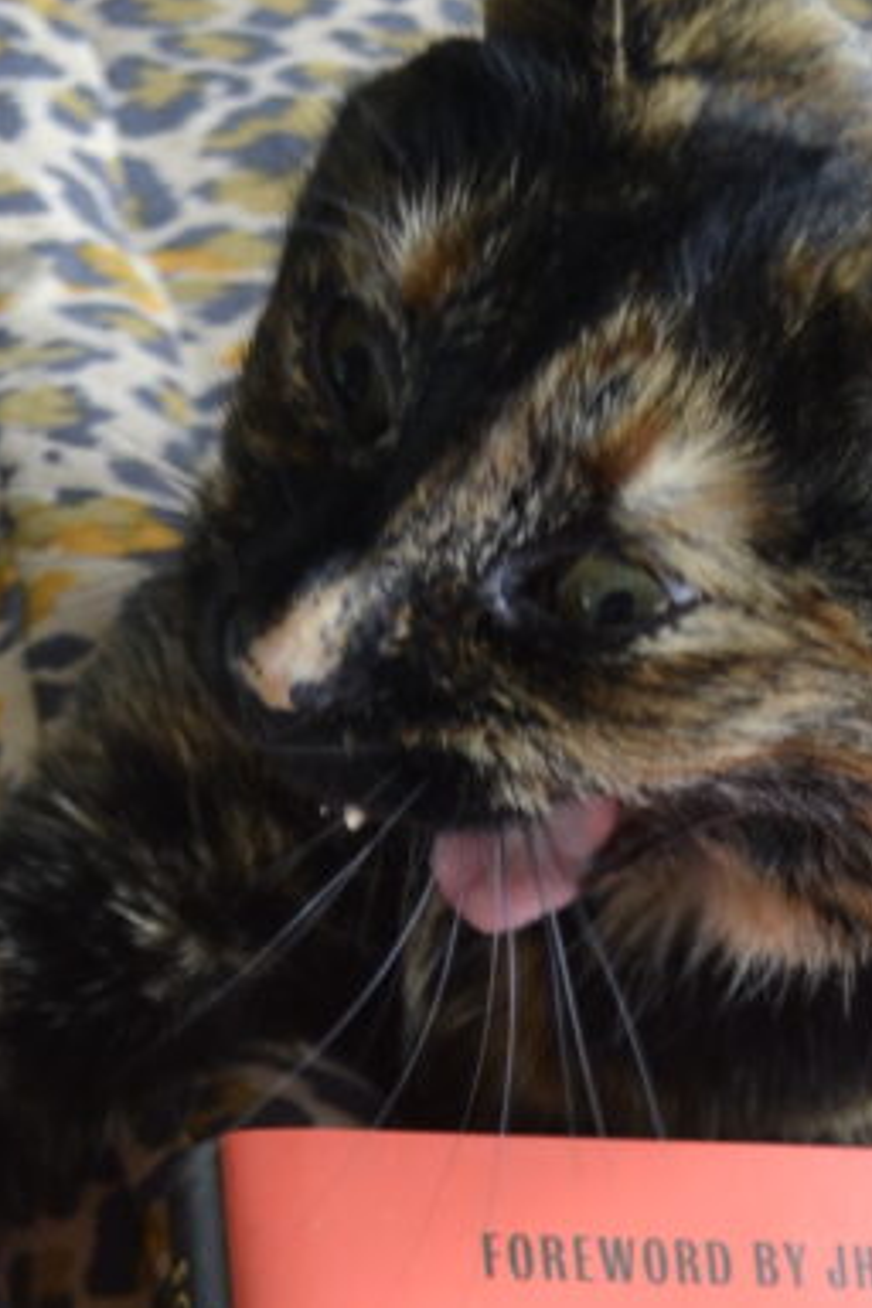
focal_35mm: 104
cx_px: 530
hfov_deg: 13.2
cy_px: 1574
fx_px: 3778
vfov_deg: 18.6
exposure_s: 1/10
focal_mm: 26
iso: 400
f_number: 4.2
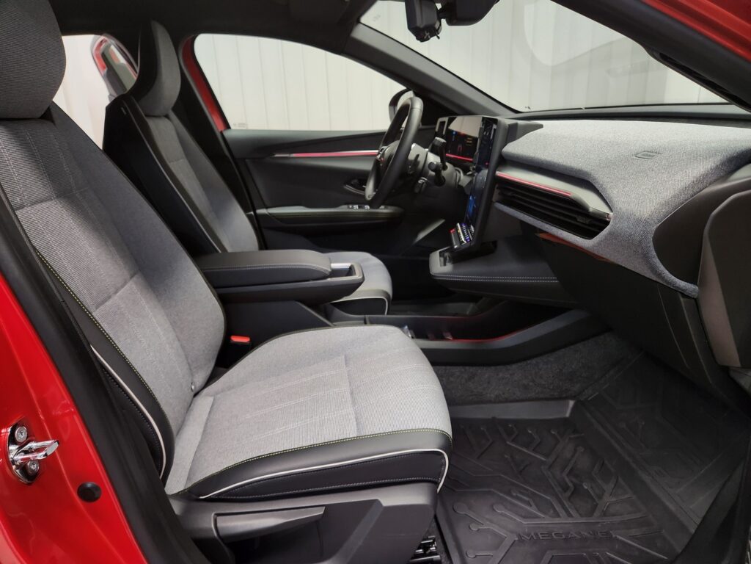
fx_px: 499
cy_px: 282
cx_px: 376
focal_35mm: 23
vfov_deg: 58.9
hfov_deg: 73.9
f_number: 1.8
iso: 250
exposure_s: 1/100
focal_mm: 5.4
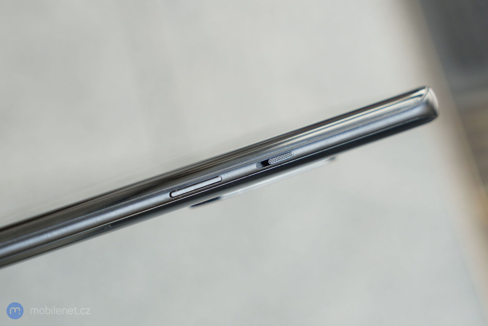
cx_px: 244
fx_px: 949
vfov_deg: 19.5
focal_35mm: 70
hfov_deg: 28.8
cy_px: 163
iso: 640
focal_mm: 70
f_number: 5.6
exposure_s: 1/160
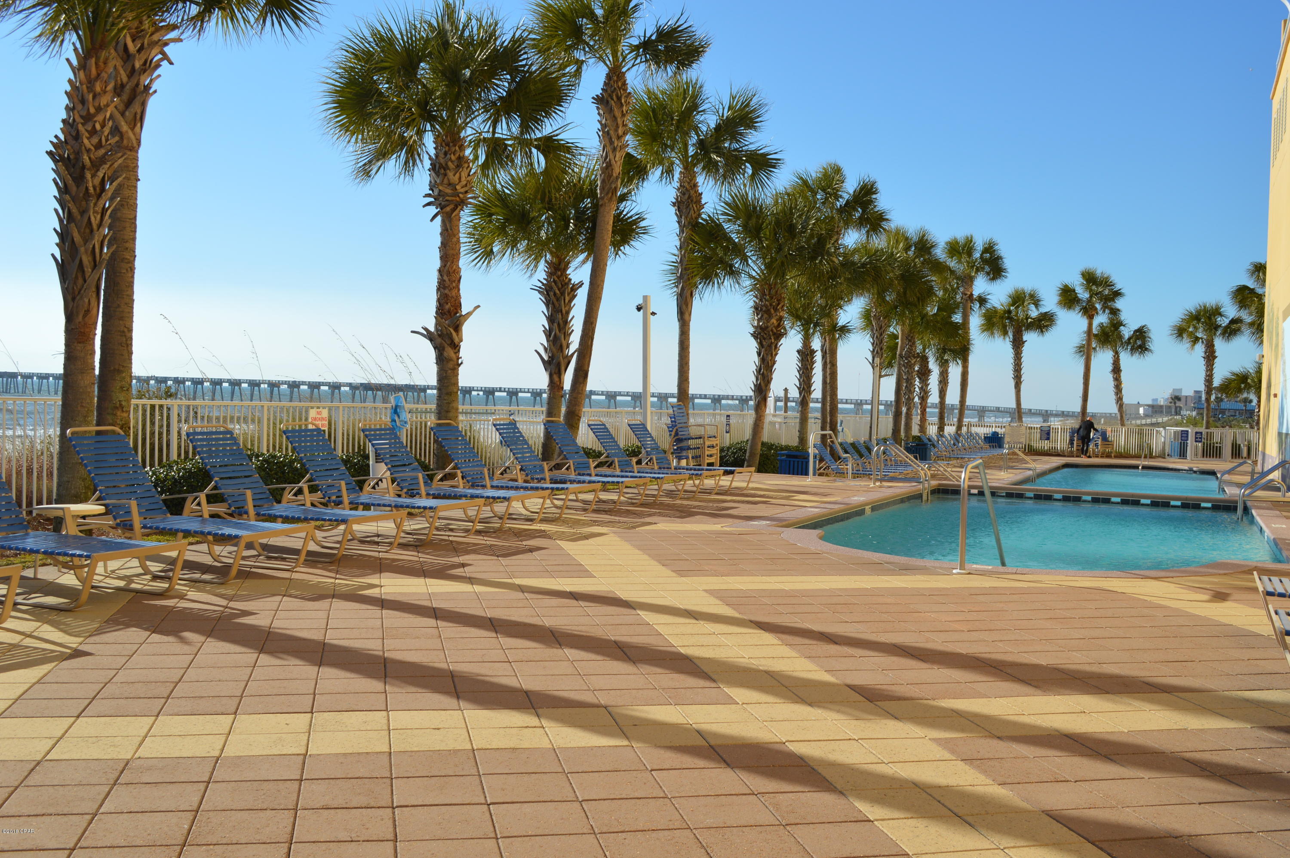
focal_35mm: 36
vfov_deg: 36.8
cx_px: 645
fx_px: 1289
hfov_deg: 53.2
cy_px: 429
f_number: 9
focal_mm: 24
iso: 100
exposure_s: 1/320
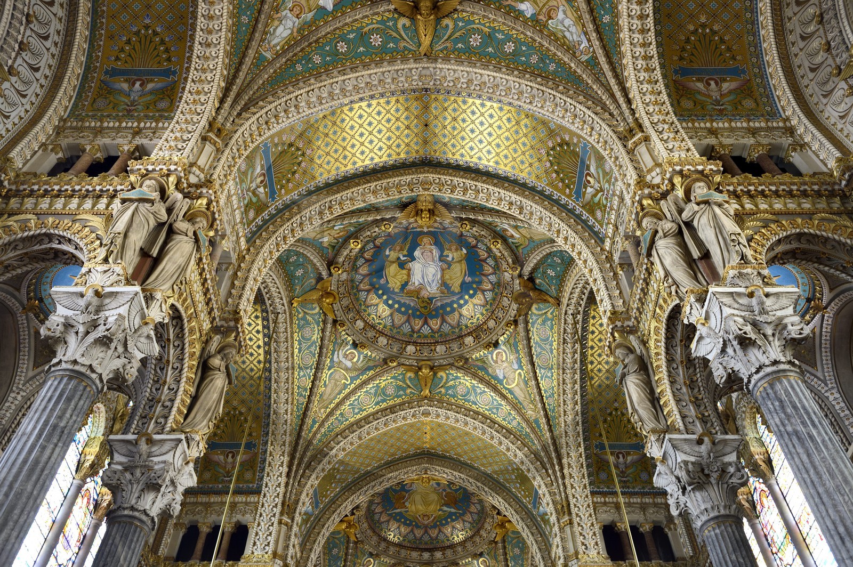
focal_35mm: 31
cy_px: 284
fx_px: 734
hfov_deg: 60.3
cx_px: 426
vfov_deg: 42.3
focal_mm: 31
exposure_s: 1/15
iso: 800
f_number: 4
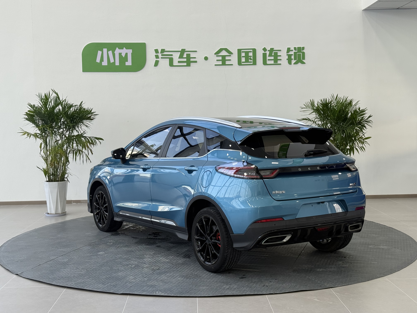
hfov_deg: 39.7
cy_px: 156
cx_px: 208
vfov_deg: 30.3
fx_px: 578
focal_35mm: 48
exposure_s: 1/122
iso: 64
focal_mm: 6.76
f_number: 1.78
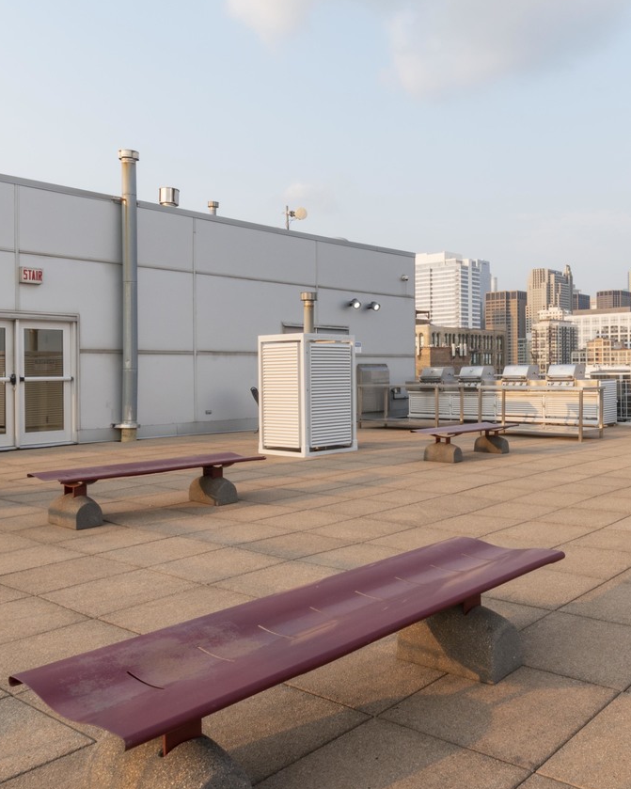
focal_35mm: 30
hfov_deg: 47.6
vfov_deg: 58.9
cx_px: 435
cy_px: 375
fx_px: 698
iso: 125
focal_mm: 11
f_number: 20
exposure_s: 1/20
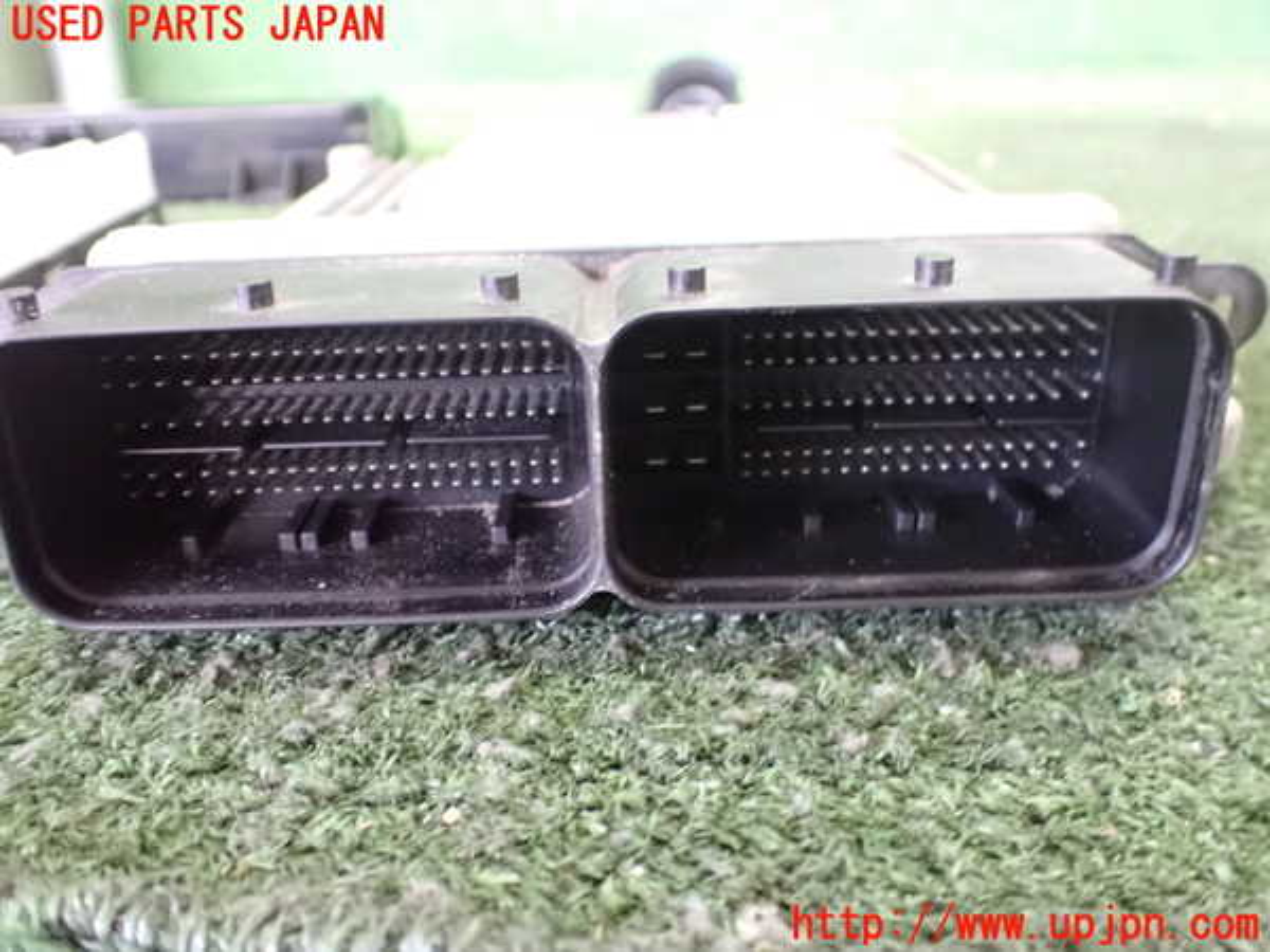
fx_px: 1101
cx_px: 635
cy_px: 476
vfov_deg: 46.8
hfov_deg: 60.0
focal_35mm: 30
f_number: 2.3
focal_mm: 5.4
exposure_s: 1/25
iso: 1600
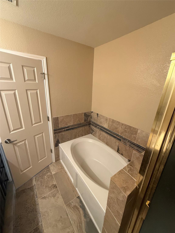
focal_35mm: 14
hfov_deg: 85.7
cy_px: 116
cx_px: 88
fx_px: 94
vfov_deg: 102.1
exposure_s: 1/60
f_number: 2.2
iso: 320
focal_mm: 2.22
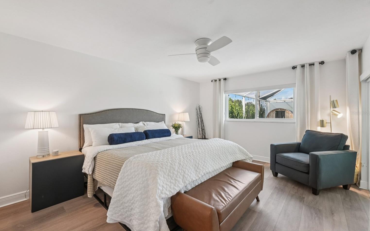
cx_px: 179
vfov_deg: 74.8
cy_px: 113
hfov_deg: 101.4
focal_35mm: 15
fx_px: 151
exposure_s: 1/40
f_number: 8
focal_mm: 14
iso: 400
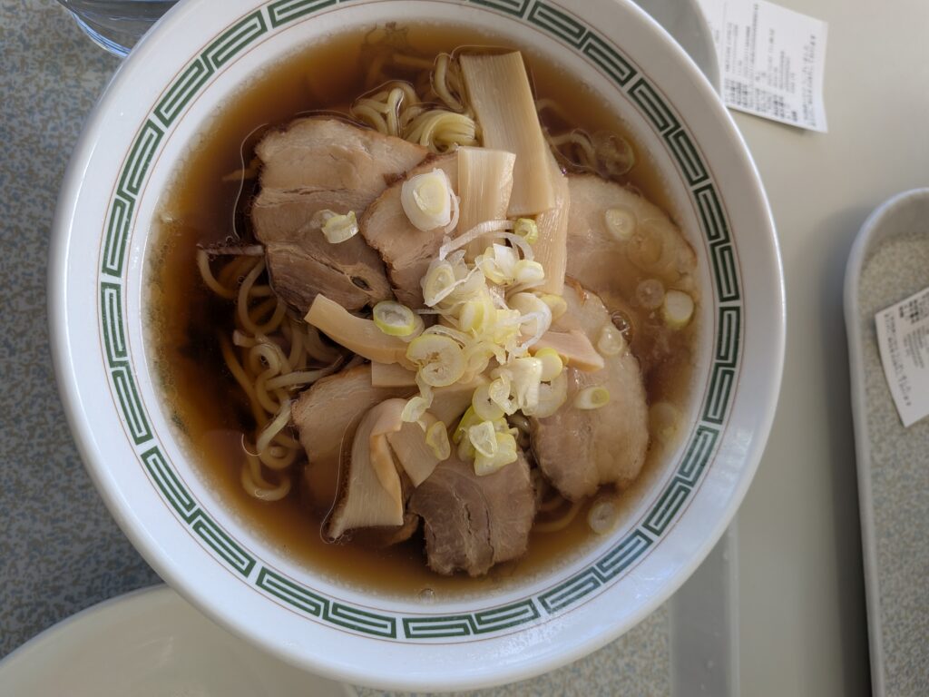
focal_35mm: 24
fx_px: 644
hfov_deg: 71.6
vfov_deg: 56.8
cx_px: 464
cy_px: 348
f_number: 1.7
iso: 28
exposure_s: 1/198
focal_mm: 4.53
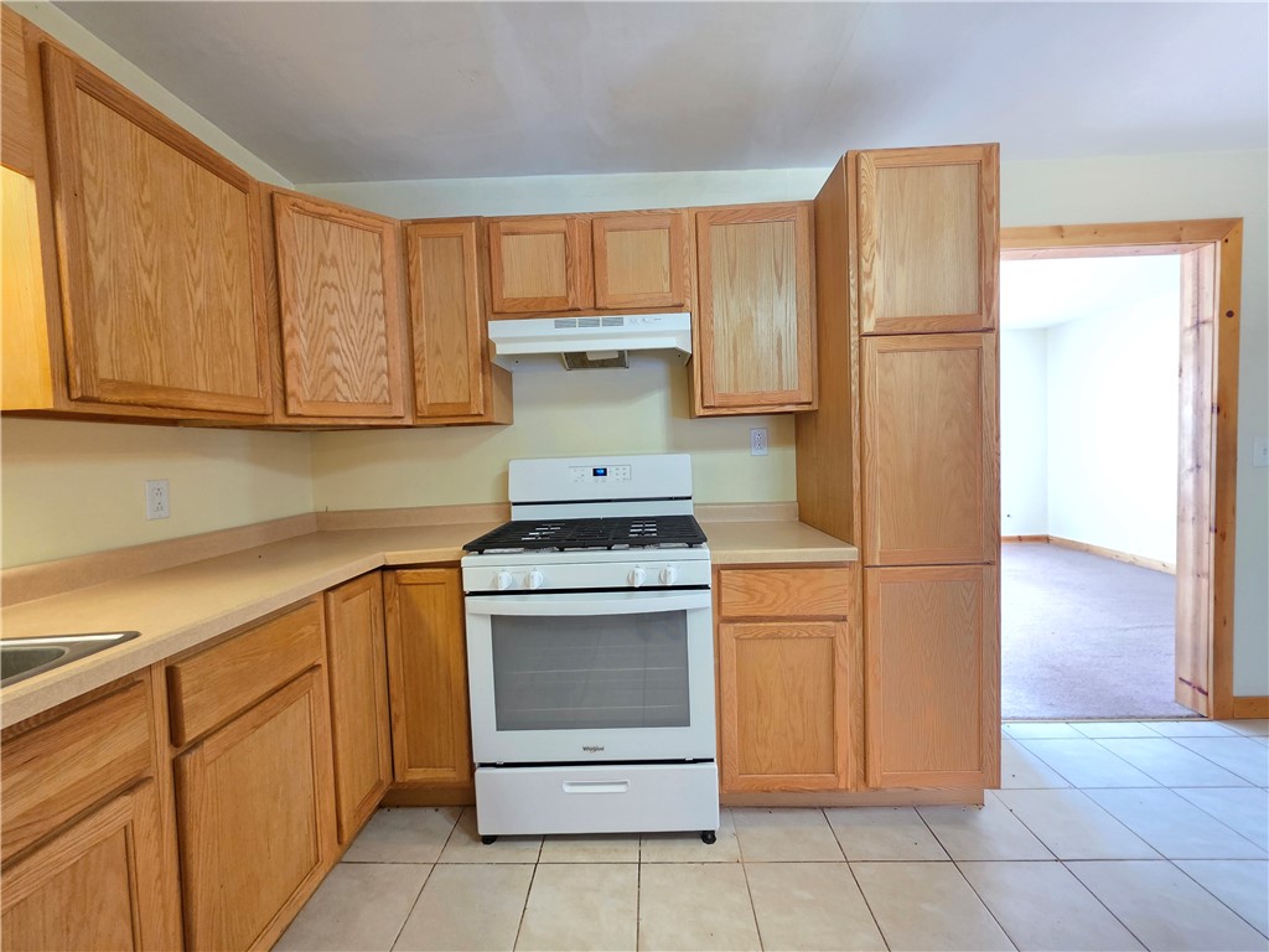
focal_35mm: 13
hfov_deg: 106.2
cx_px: 634
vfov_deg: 89.9
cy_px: 476
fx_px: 477
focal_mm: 2.2
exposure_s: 1/60
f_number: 1.9
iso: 400
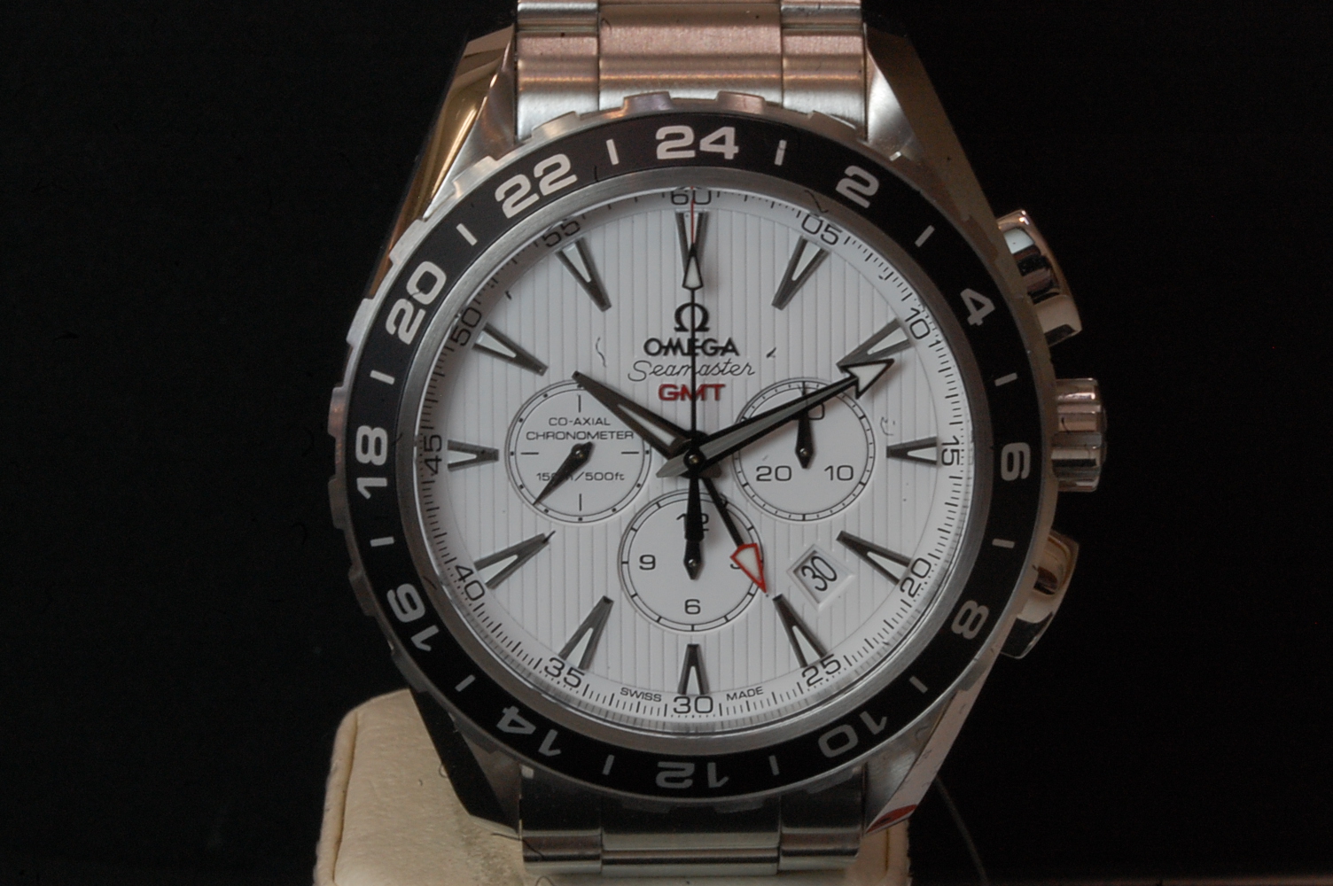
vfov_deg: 10.1
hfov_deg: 15.2
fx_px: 4994
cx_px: 666
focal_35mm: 135
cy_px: 443
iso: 800
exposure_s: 1/8
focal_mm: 90
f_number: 45
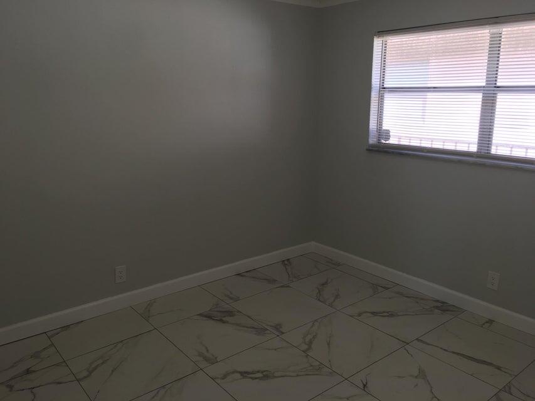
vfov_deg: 48.2
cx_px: 268
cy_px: 200
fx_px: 448
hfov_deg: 61.7
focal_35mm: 29
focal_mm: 4.15
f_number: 2.2
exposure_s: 1/60
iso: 25
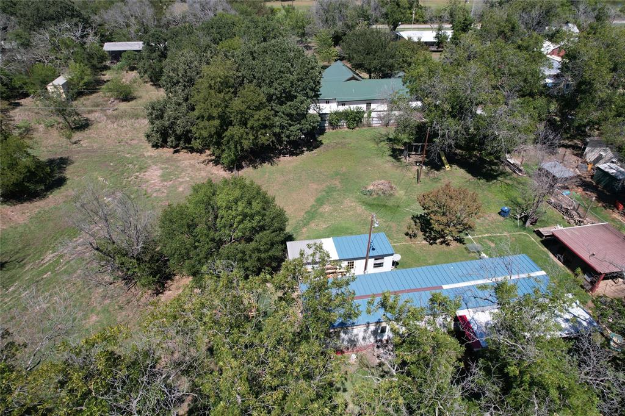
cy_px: 208
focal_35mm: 22
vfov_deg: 57.2
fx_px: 382
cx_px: 312
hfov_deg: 78.6
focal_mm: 8.38
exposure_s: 1/1600
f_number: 2.8
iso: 100
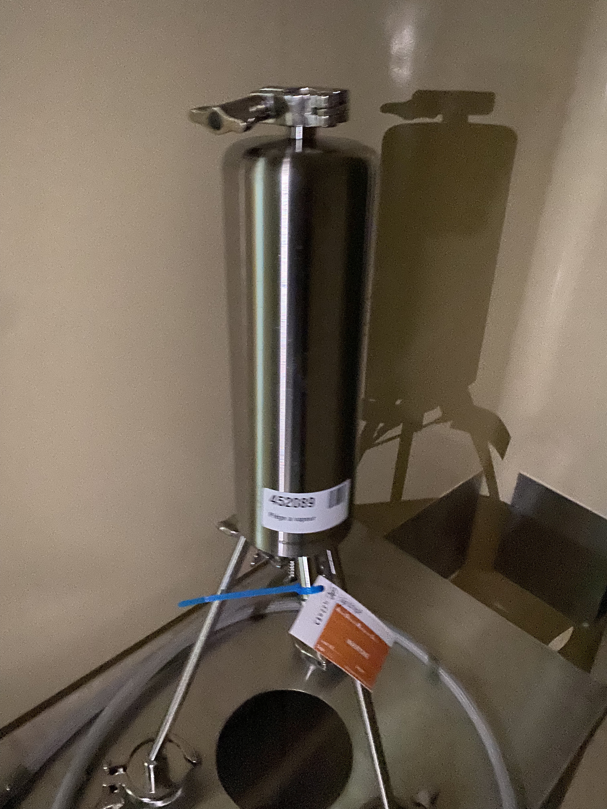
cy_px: 404
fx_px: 608
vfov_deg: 67.3
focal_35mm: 26
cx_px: 304
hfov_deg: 53.1
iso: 1600
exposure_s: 1/15
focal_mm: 4.25
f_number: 1.8
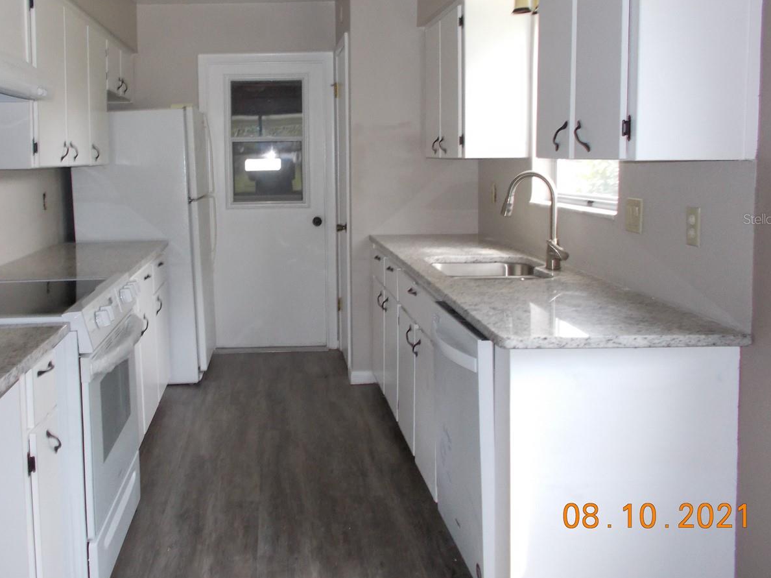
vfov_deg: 40.4
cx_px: 286
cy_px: 219
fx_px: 779
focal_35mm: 35
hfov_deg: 52.0
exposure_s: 1/25
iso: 200
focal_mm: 4.6
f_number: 3.2
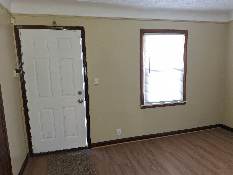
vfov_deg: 54.9
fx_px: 168
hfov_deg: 69.4
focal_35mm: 25
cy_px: 88
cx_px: 116
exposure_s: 1/50
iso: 160
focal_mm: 4.69
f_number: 1.8
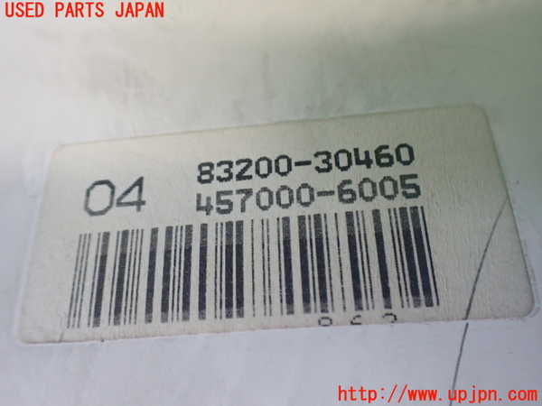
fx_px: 470
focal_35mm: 30
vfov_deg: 46.8
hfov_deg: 60.0
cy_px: 203
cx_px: 271
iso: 640
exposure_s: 1/125
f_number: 2.3
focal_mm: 5.4
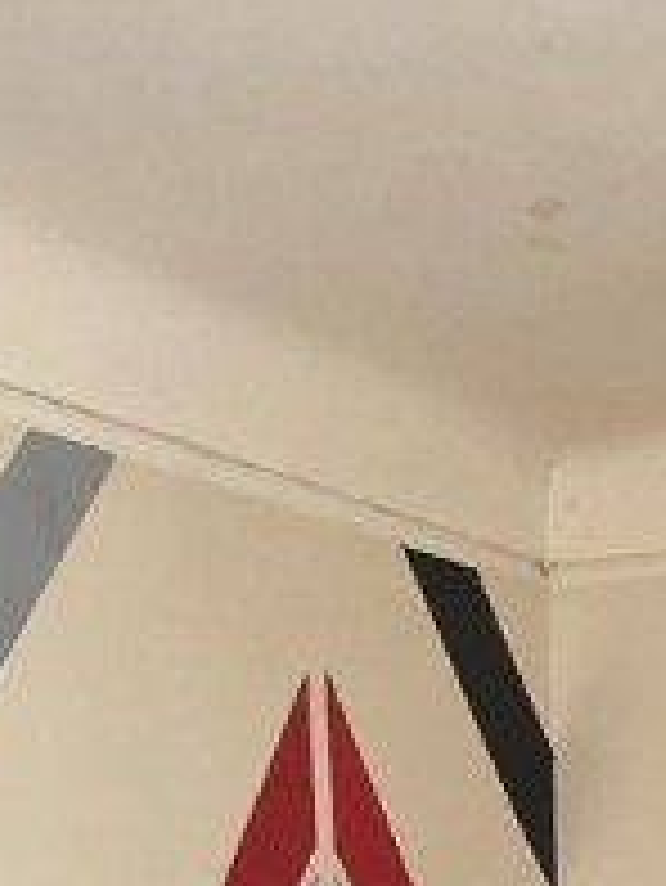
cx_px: 680
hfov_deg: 13.4
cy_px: 1426
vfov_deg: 16.1
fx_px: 2793
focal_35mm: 109
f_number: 1.8
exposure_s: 1/11
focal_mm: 3.99
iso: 100
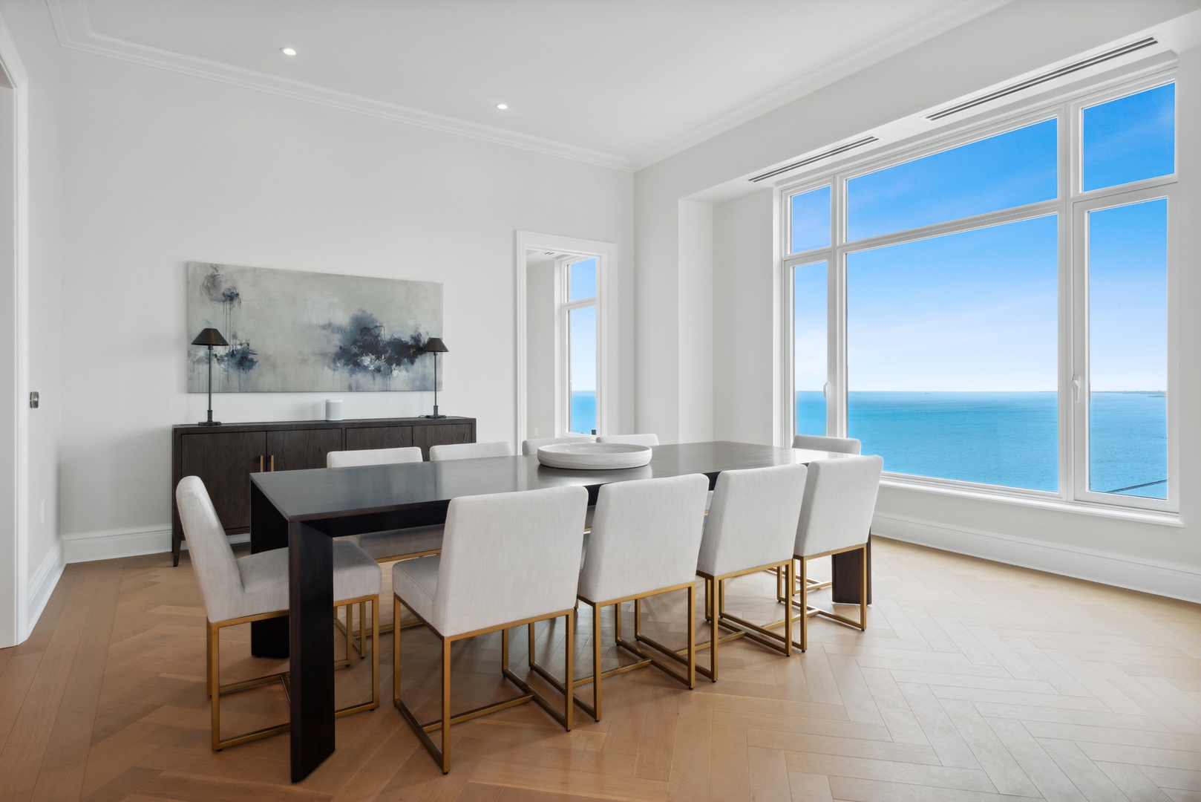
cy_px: 401
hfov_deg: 84.0
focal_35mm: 20
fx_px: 667
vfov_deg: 62.0
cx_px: 600
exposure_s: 1/5
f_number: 13
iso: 500
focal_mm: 20
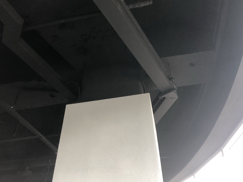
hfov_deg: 60.0
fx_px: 211
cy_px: 88
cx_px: 120
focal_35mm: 30
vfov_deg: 46.8
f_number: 1.8
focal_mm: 3.99
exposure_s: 1/20
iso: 40
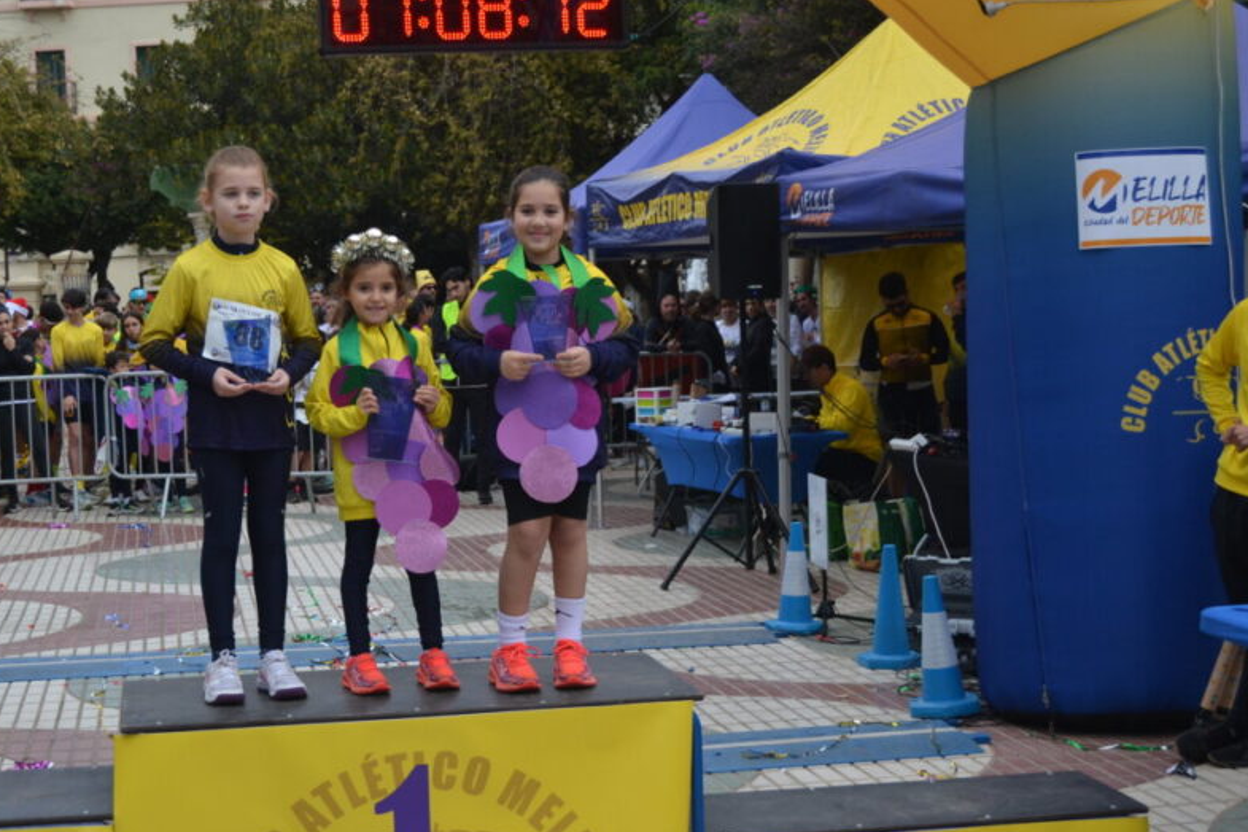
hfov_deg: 32.9
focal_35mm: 61
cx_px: 485
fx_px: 2102
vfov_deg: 22.4
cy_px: 399
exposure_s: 1/800
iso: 400
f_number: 4.2
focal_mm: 31
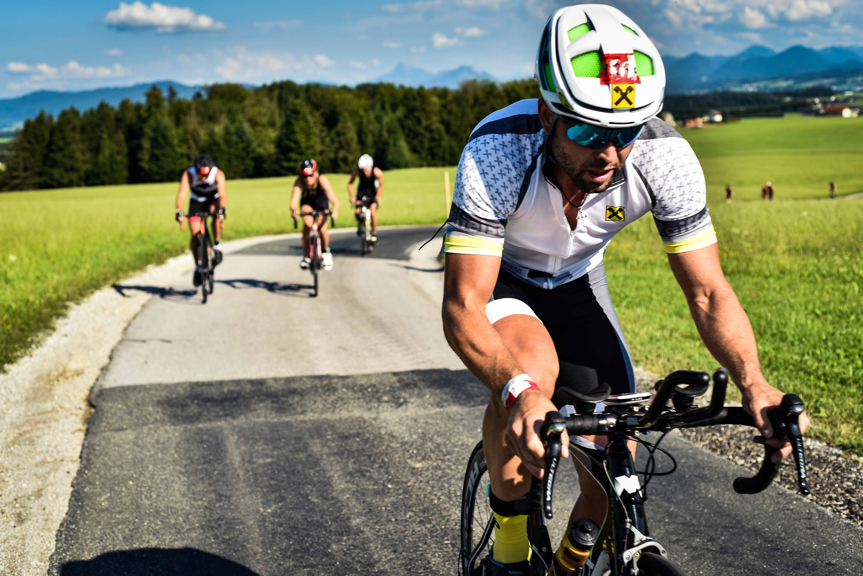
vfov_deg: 27.0
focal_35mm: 50
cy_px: 288
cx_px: 432
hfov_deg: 39.6
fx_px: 1199
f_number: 5
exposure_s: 1/800
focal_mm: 50
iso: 100
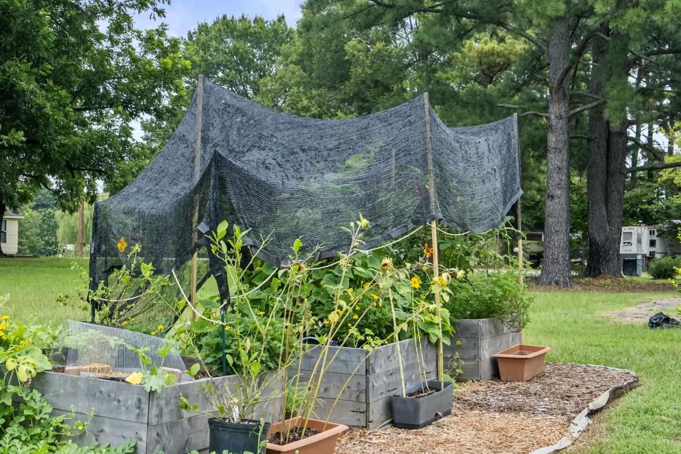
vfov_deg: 24.2
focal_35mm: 56
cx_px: 235
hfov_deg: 35.3
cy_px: 241
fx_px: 1059
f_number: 8
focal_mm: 24
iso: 200
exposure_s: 1/125
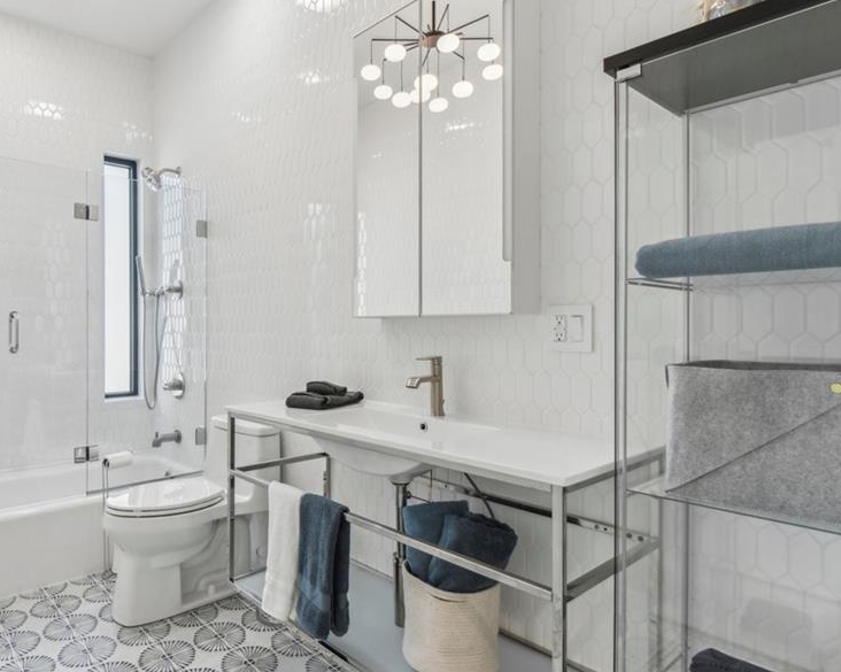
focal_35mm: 21
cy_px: 337
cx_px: 311
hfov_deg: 76.2
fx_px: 522
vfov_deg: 65.5
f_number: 8
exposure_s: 1/13
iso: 400
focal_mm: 16
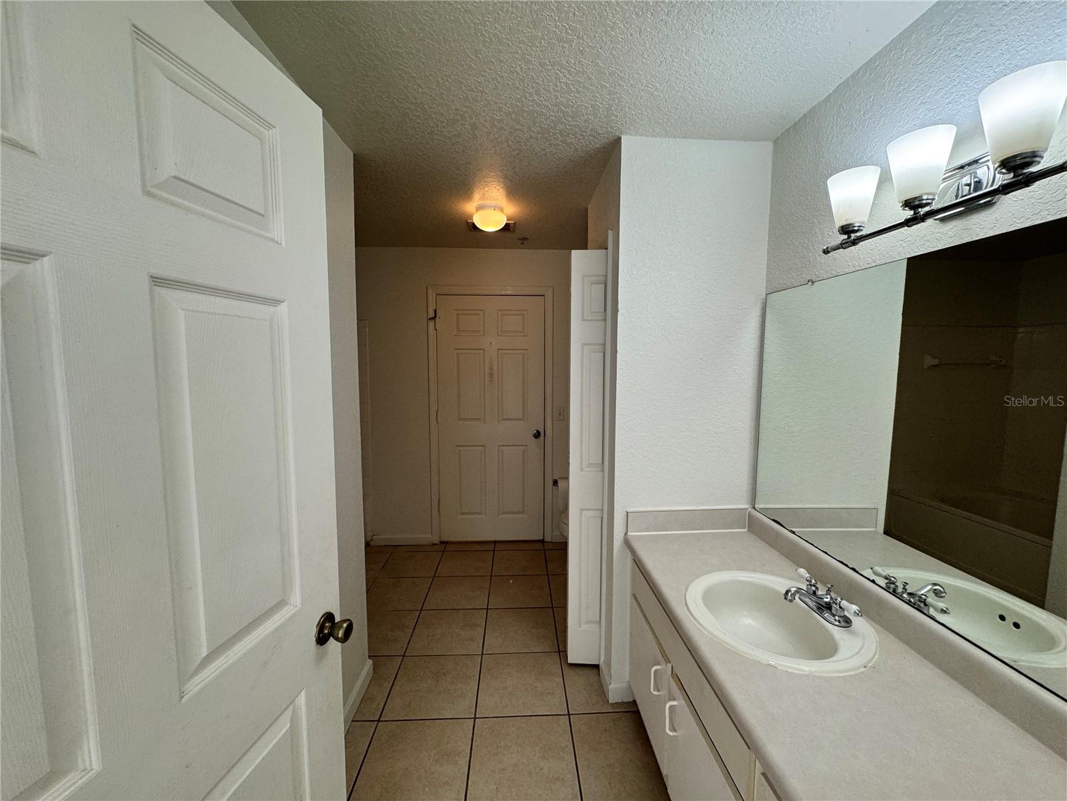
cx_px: 534
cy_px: 400
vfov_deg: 85.7
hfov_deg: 102.1
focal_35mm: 14
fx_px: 432
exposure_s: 1/120
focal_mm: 2.22
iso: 160
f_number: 2.2
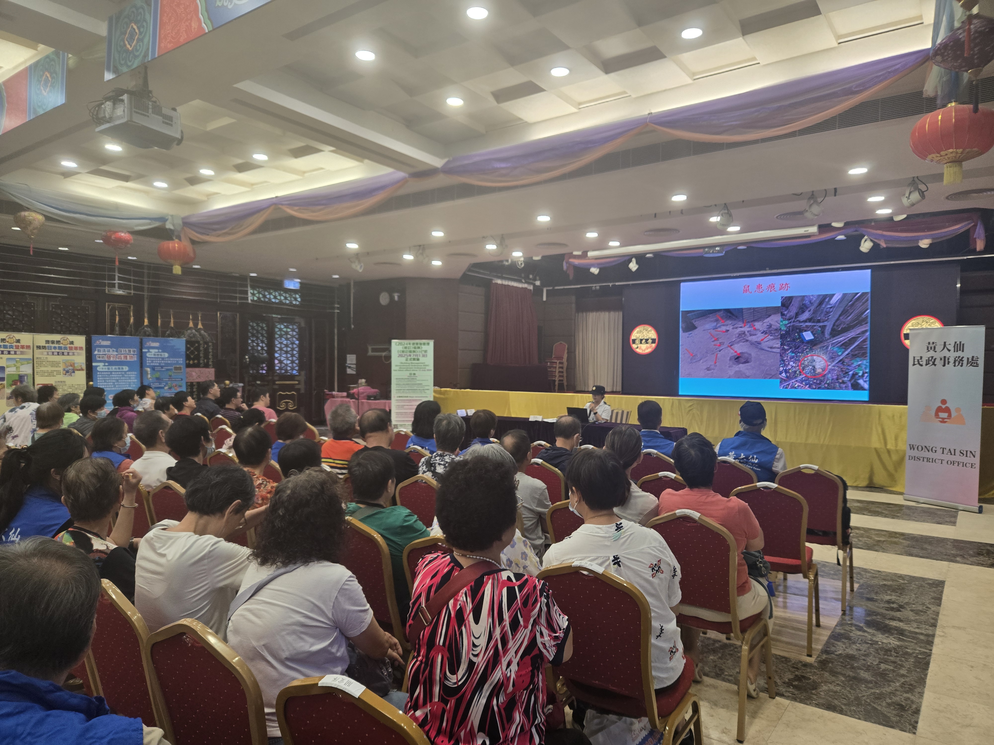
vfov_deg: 58.9
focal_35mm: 23
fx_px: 660
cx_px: 497
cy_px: 372
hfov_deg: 73.9
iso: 125
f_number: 1.8
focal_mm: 5.4
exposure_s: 1/100
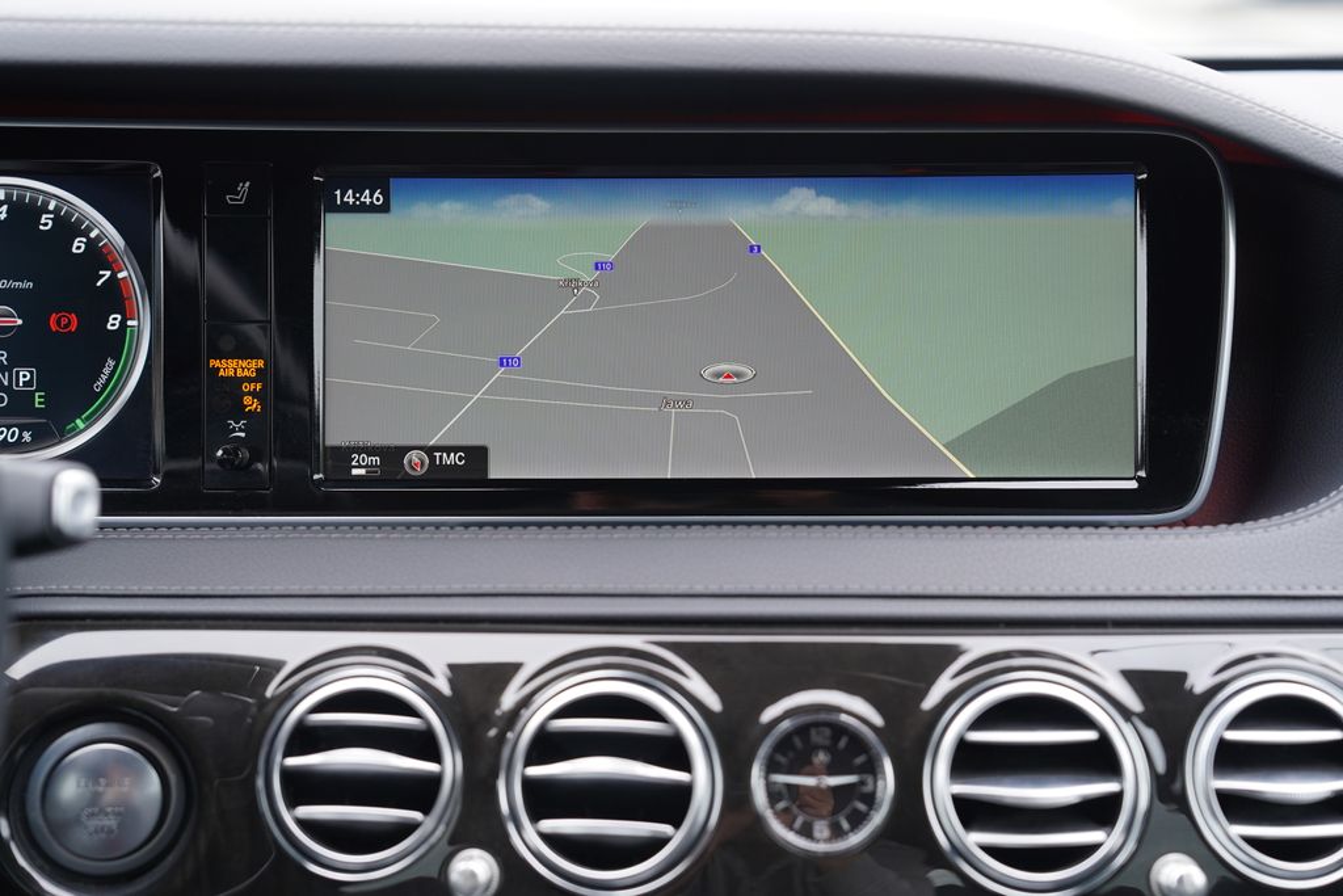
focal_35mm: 53
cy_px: 448
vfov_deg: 25.5
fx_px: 1977
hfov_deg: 37.5
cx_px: 672
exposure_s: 1/60
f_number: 4
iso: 400
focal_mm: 53
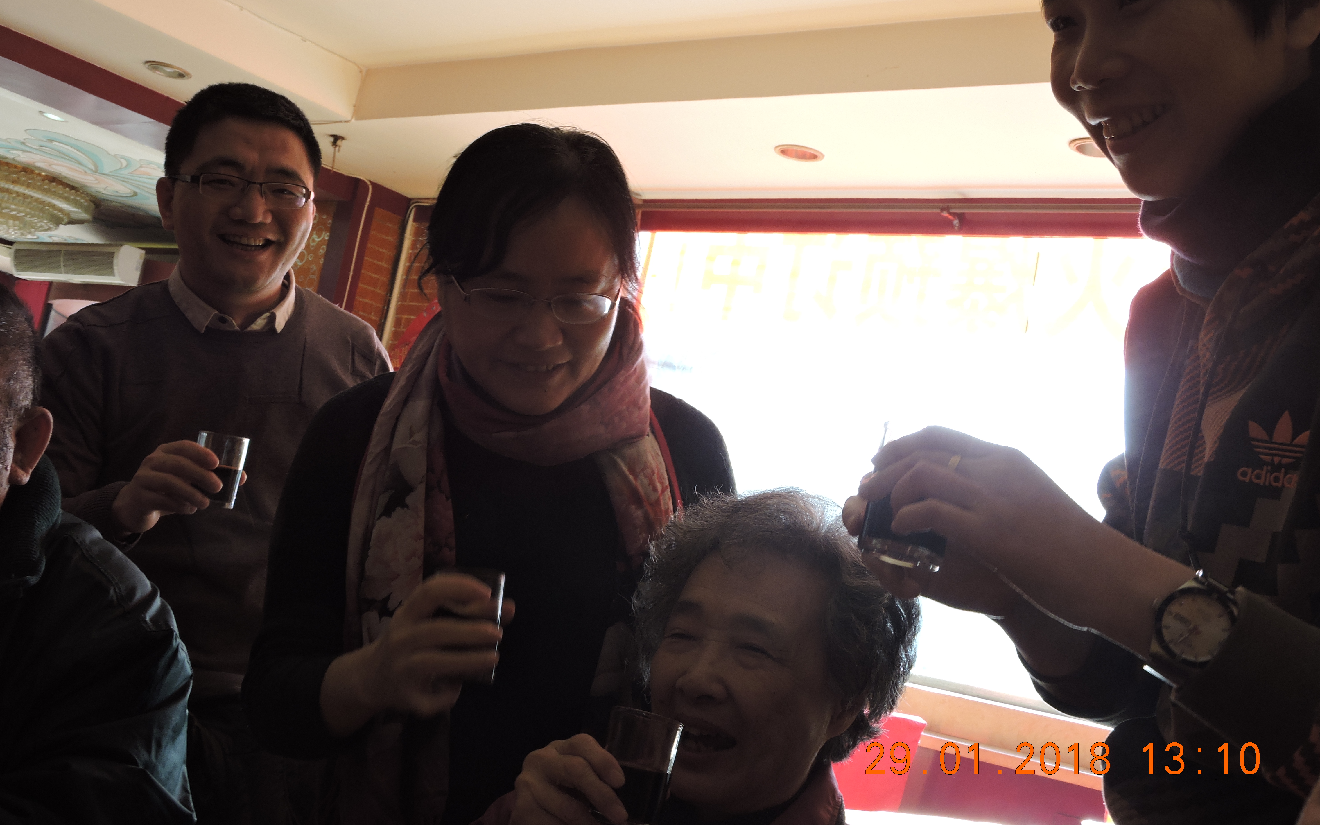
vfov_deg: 29.8
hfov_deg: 46.2
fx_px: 1547
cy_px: 363
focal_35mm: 43
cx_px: 654
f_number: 3.8
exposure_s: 1/50
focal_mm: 7.2
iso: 100
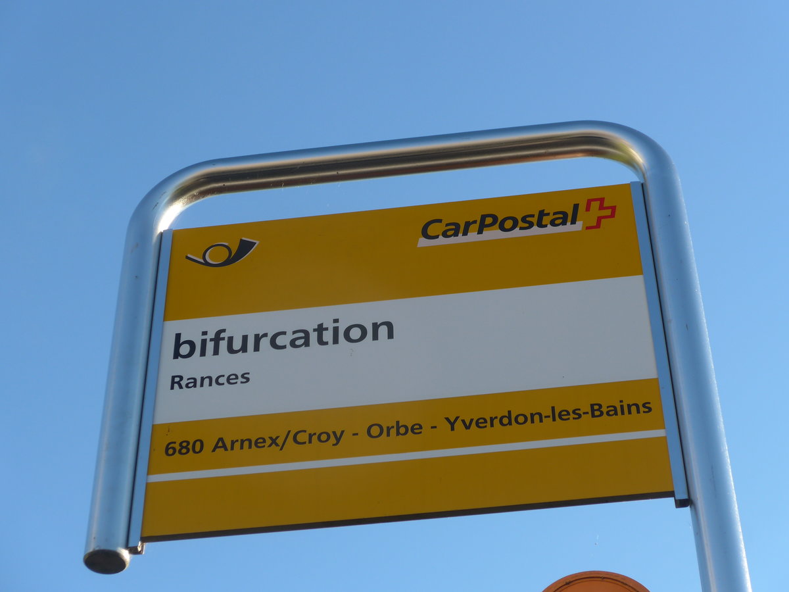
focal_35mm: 74
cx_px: 394
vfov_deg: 19.9
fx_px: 1687
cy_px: 296
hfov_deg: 26.3
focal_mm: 15
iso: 80
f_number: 4.2
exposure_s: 1/320
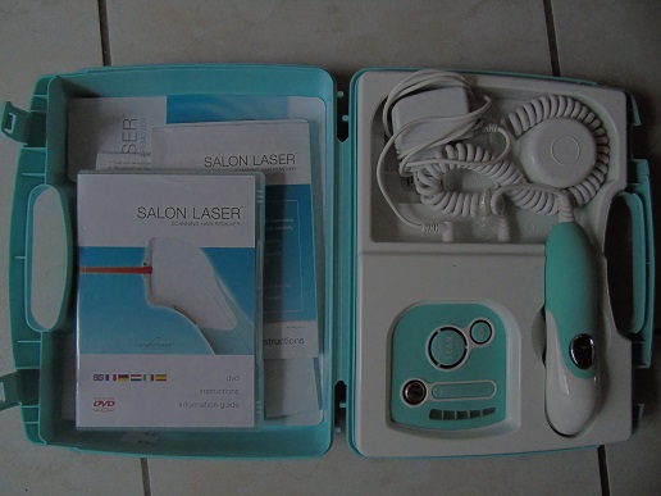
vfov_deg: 54.9
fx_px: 477
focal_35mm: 25
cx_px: 330
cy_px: 248
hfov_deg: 69.4
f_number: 3.4
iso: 400
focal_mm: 4.4
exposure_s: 1/60
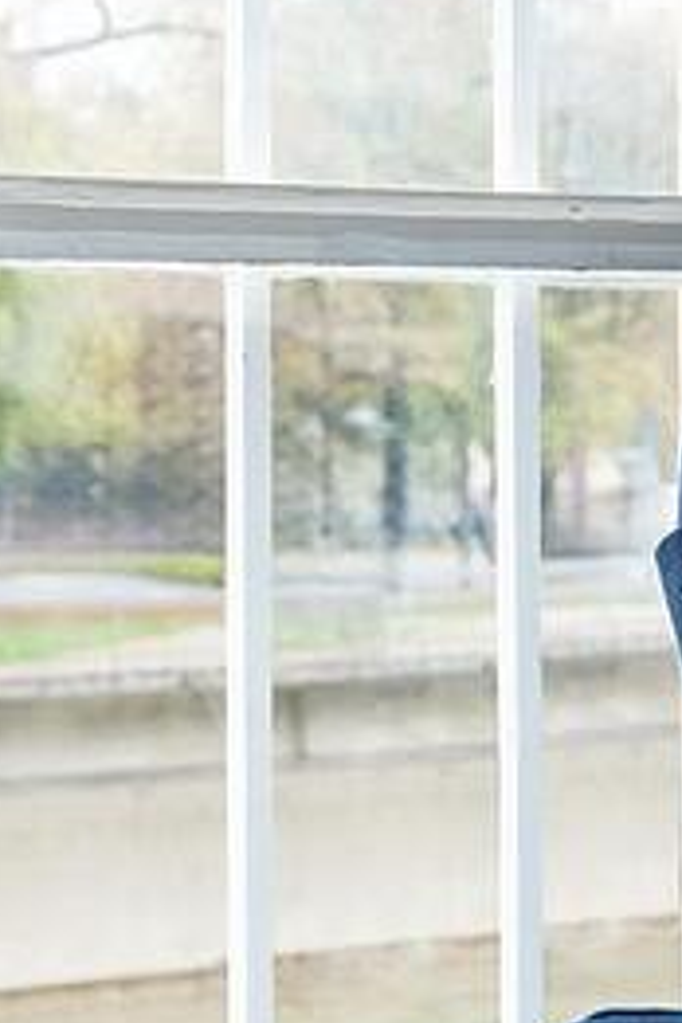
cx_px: 913
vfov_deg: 15.4
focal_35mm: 133
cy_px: 453
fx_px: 3779
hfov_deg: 10.1
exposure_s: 1/160
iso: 1600
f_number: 5.6
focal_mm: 40
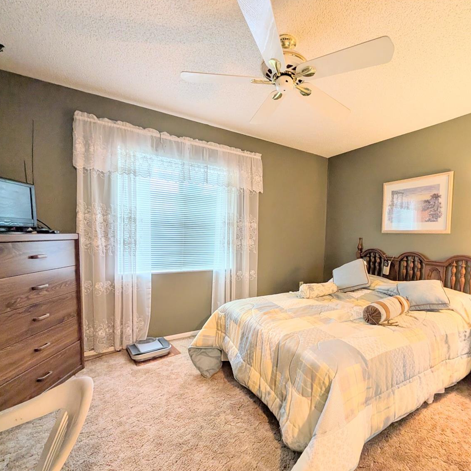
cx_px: 282
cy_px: 247
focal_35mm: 15
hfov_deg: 90.0
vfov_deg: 91.1
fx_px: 231
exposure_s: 1/40
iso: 57
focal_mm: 2.02
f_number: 1.7
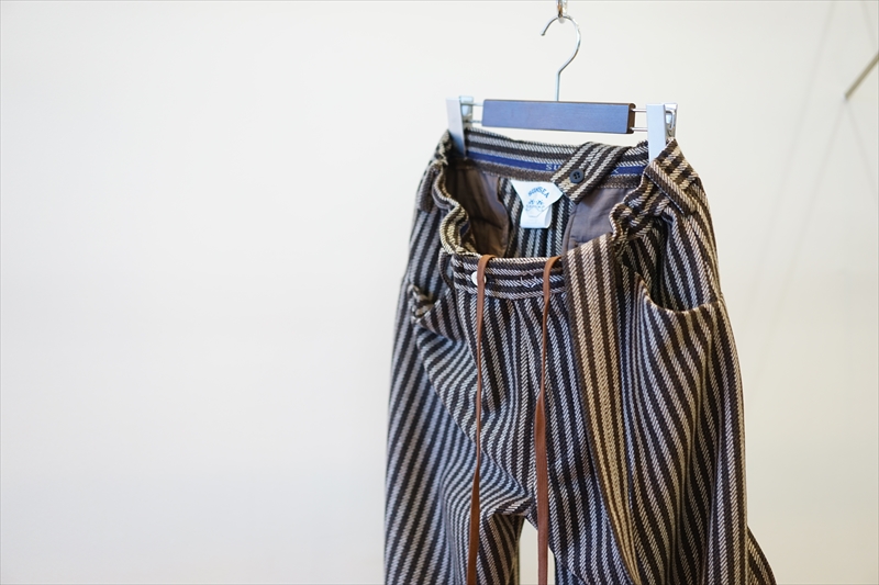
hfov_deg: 36.3
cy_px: 292
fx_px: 1343
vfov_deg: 24.6
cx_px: 440
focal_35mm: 55
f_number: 2
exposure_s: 1/60
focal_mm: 55
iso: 200
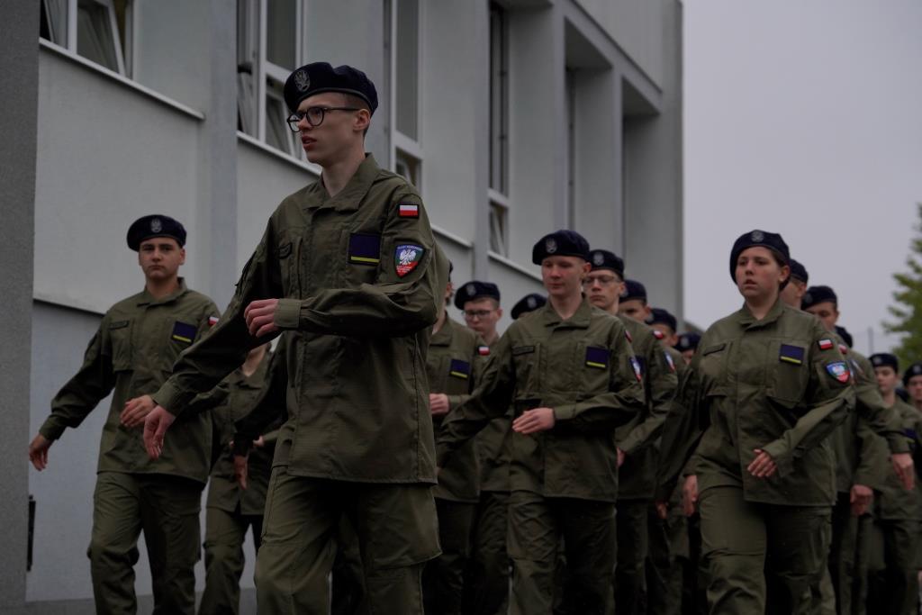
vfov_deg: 15.4
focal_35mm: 89
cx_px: 461
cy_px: 308
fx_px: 2280
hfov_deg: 22.9
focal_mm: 89
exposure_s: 1/2500
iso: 1600
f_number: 5.6
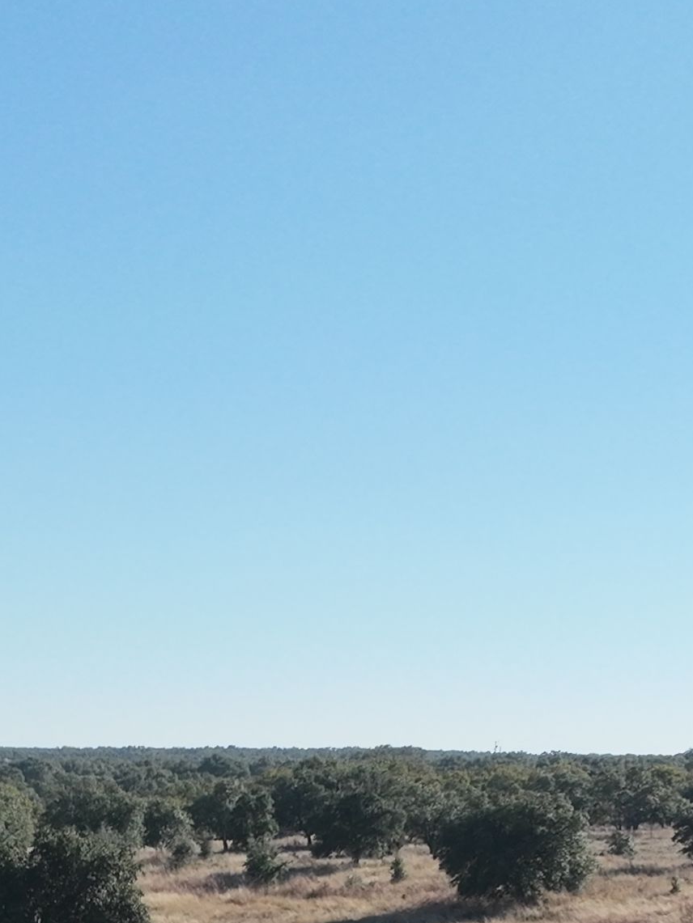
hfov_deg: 13.2
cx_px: 90
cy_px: 1234
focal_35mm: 111
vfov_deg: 16.6
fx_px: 2962
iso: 240
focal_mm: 12.29
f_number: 2.8
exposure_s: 1/400
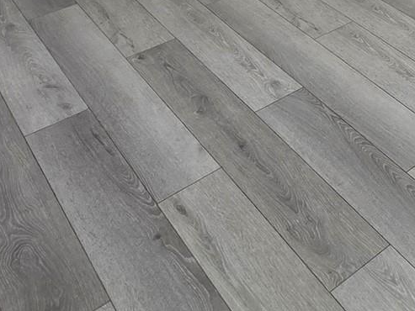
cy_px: -306
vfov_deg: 18.3
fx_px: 648
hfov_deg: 31.7
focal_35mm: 54
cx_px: 450
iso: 160
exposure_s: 1/60
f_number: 1.9
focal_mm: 2.2
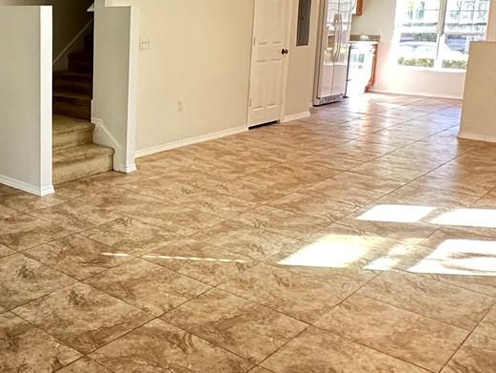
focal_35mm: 43
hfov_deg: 39.1
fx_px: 616
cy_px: 105
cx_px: 9
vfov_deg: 33.1
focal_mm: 2.22
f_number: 2.2
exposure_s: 1/120
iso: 320
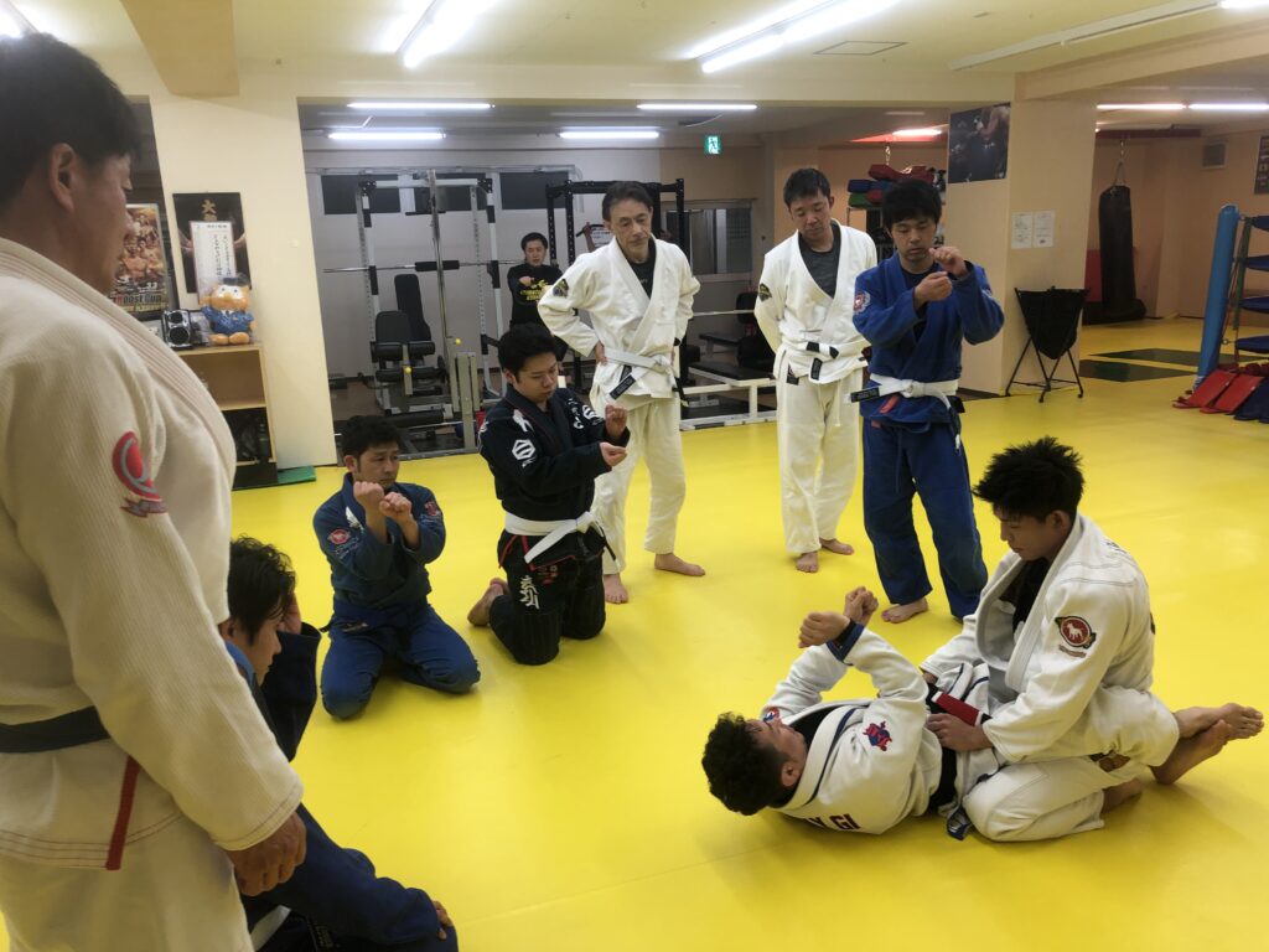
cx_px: 634
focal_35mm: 28
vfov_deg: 49.7
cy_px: 476
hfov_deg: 63.4
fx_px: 1026
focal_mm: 3.99
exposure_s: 1/120
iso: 50
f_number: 1.8
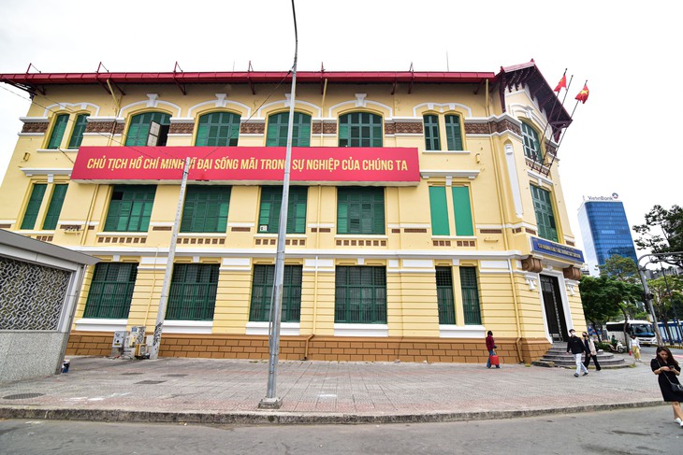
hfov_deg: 96.7
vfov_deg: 73.8
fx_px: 304
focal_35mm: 16
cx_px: 342
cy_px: 228
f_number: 4.5
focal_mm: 16
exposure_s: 1/1250
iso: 2000
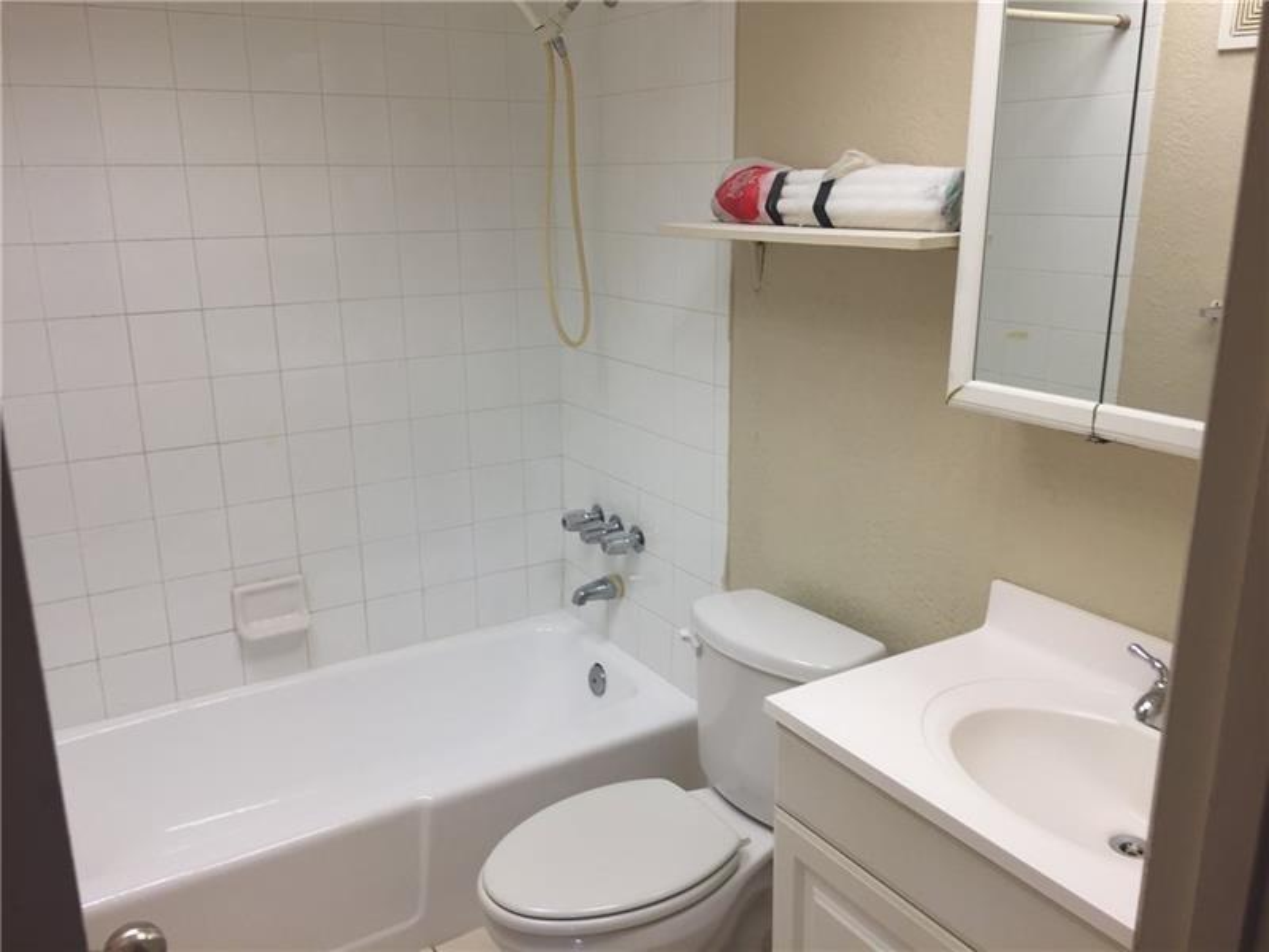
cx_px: 634
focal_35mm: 29
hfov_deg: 61.7
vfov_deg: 48.2
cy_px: 476
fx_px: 1063
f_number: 2.2
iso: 40
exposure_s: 1/60
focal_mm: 4.15
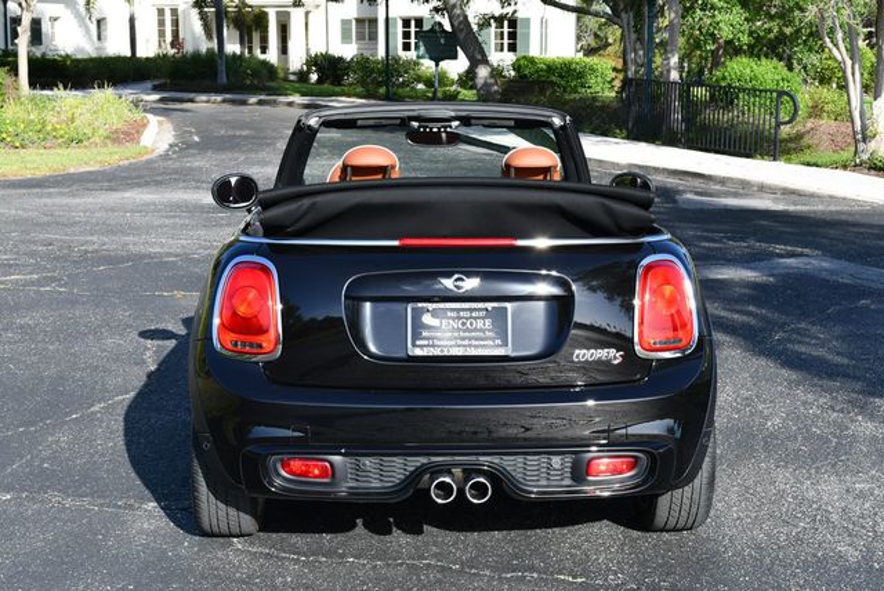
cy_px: 296
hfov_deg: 33.4
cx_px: 442
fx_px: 1475
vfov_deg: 22.7
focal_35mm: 60
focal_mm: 30
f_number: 7.1
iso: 200
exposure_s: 1/250
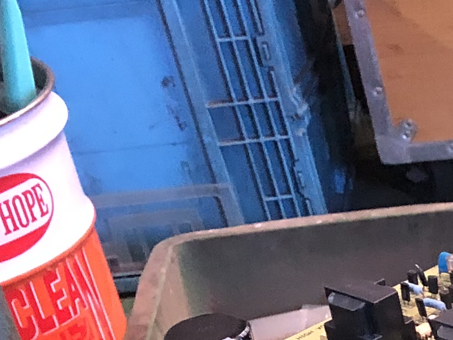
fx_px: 1714
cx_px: 890
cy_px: 772
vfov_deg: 10.1
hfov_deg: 13.1
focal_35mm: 131
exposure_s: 1/12
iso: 100
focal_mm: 4
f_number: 1.8
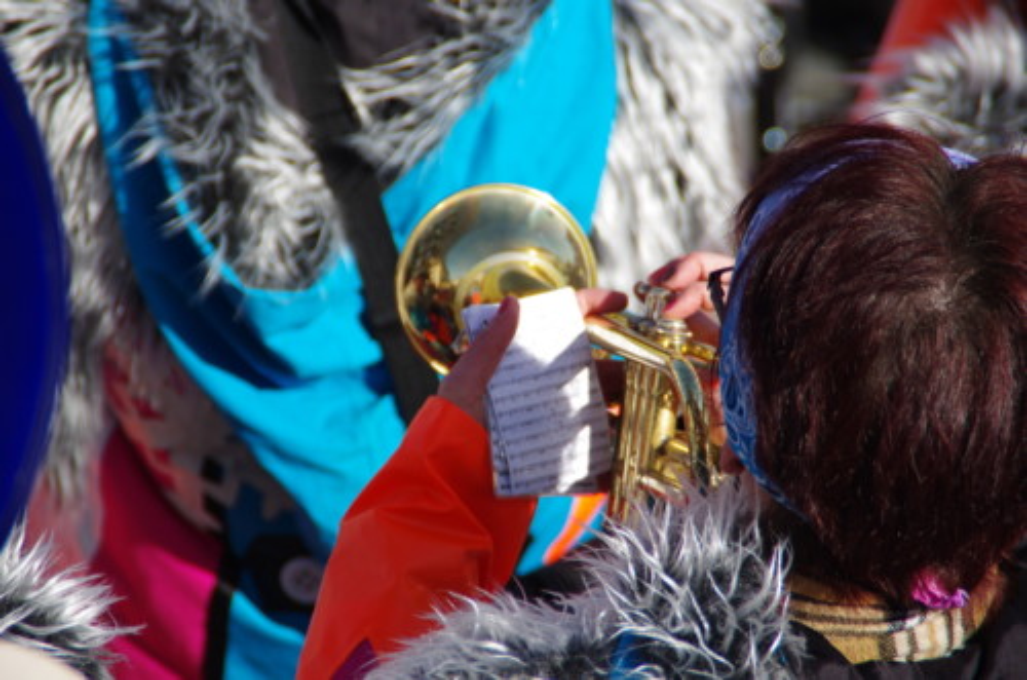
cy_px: 340
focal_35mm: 300
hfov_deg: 6.9
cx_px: 514
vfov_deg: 4.6
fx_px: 8539
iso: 100
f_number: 6.3
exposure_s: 1/320
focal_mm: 200
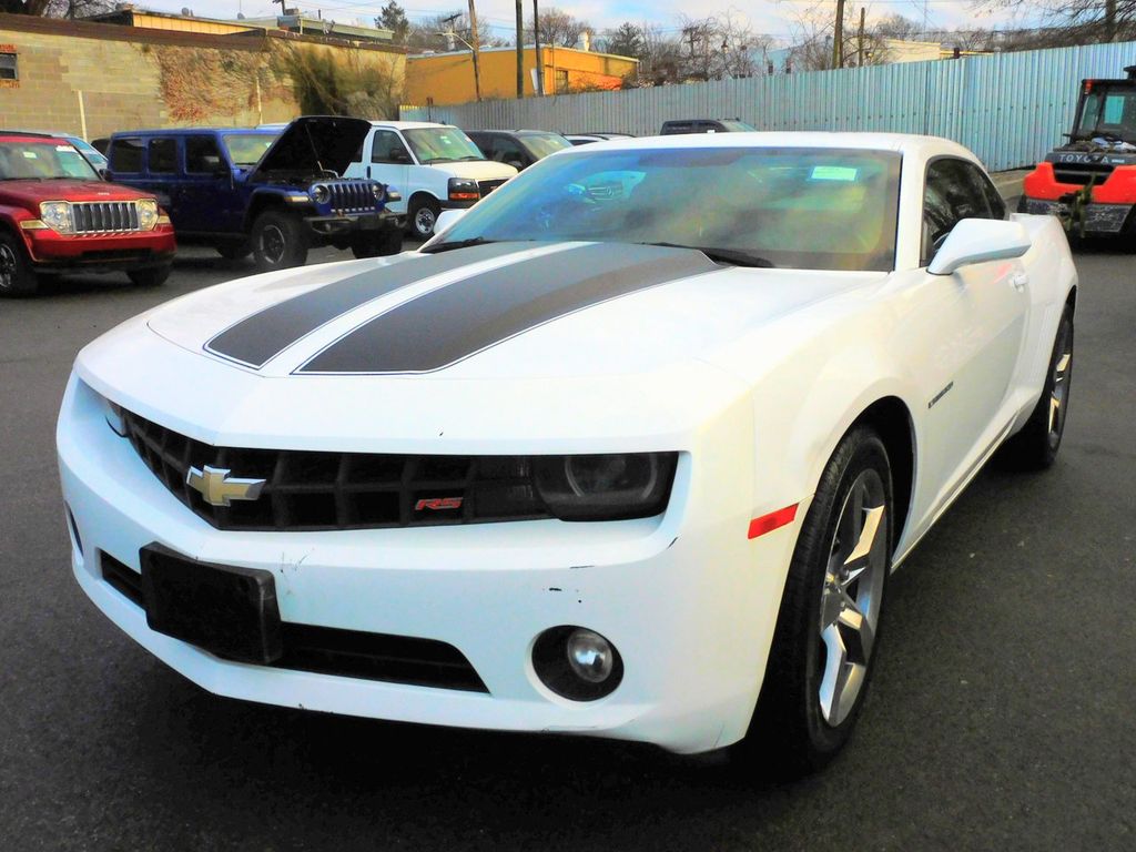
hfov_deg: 55.4
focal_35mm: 33
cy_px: 426
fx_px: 1083
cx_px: 568
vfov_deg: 42.9
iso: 125
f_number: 3.6
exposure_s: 1/640
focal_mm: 5.9
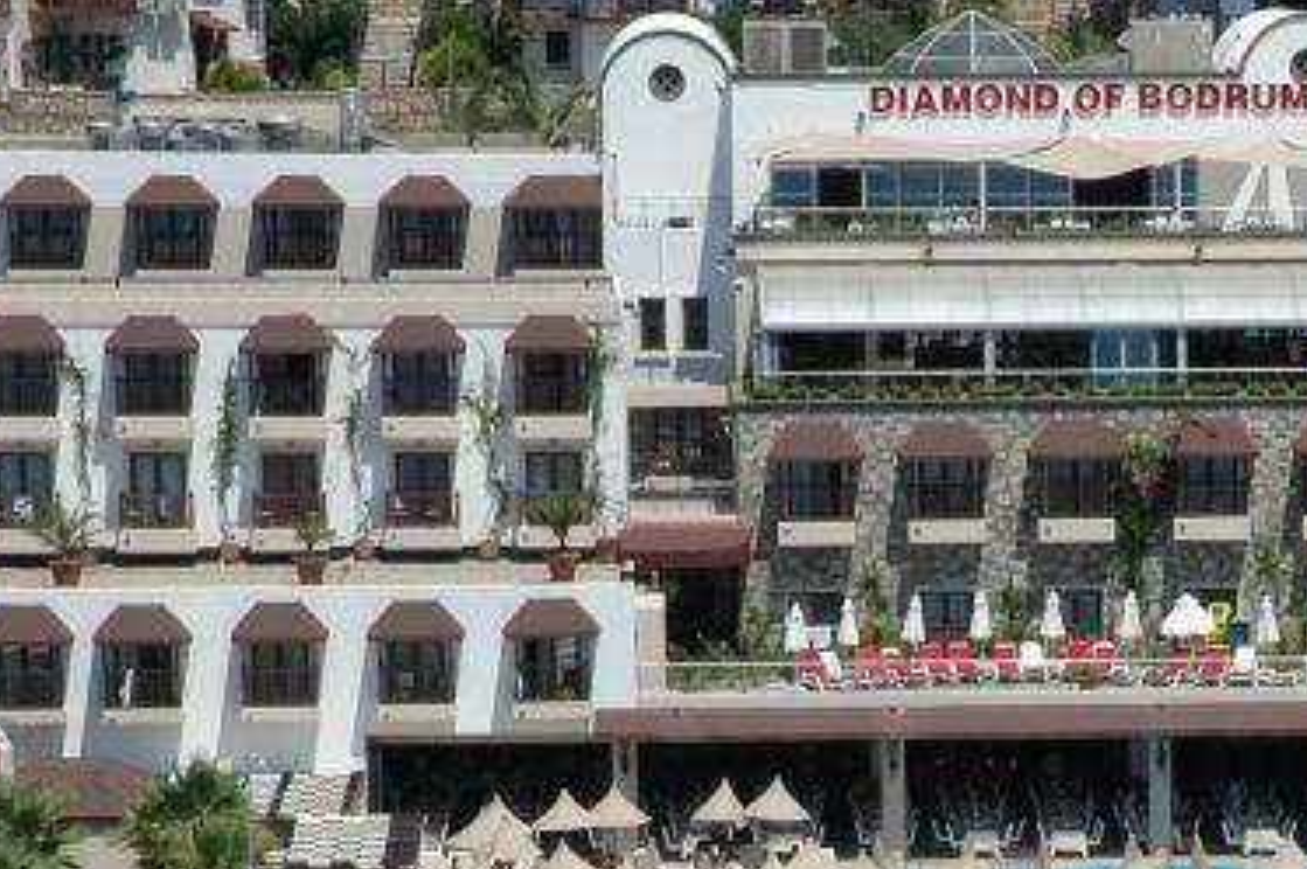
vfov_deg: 5.5
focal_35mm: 247
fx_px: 8959
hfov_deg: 8.3
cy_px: 1186
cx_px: 1244
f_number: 10
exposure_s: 1/400
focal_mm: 60
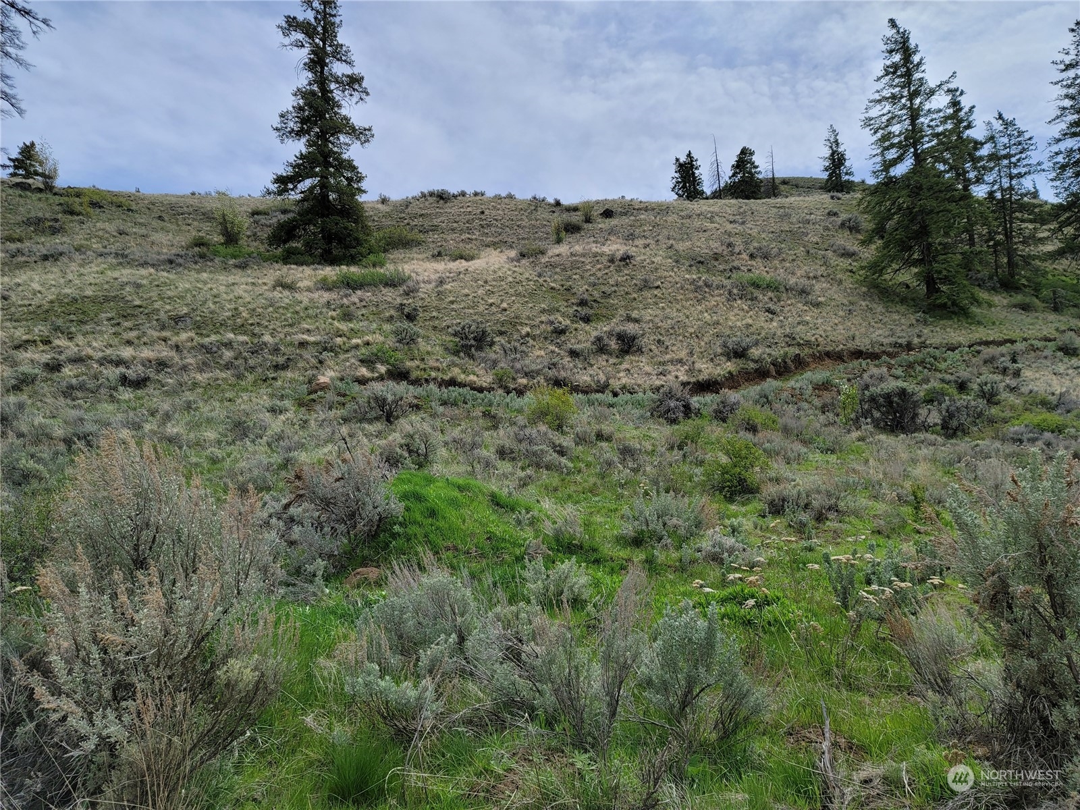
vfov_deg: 54.9
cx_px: 540
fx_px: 780
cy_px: 405
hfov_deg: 69.4
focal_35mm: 25
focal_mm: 7
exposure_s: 1/1619
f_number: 1.8
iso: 20
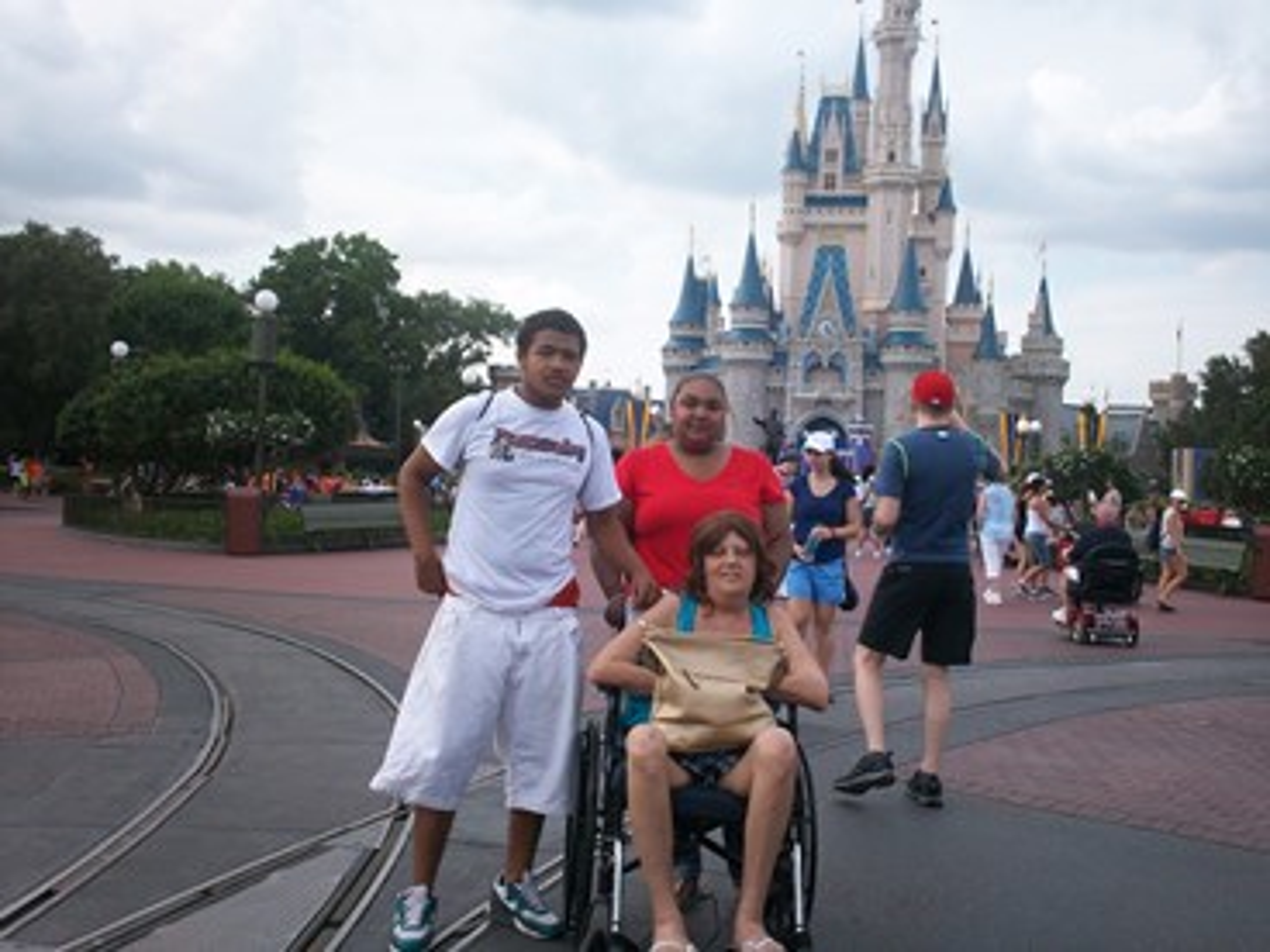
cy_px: 476
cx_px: 635
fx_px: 1394
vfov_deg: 37.7
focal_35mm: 38
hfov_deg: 49.0
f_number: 4.5
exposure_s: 1/320
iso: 80
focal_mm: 6.3
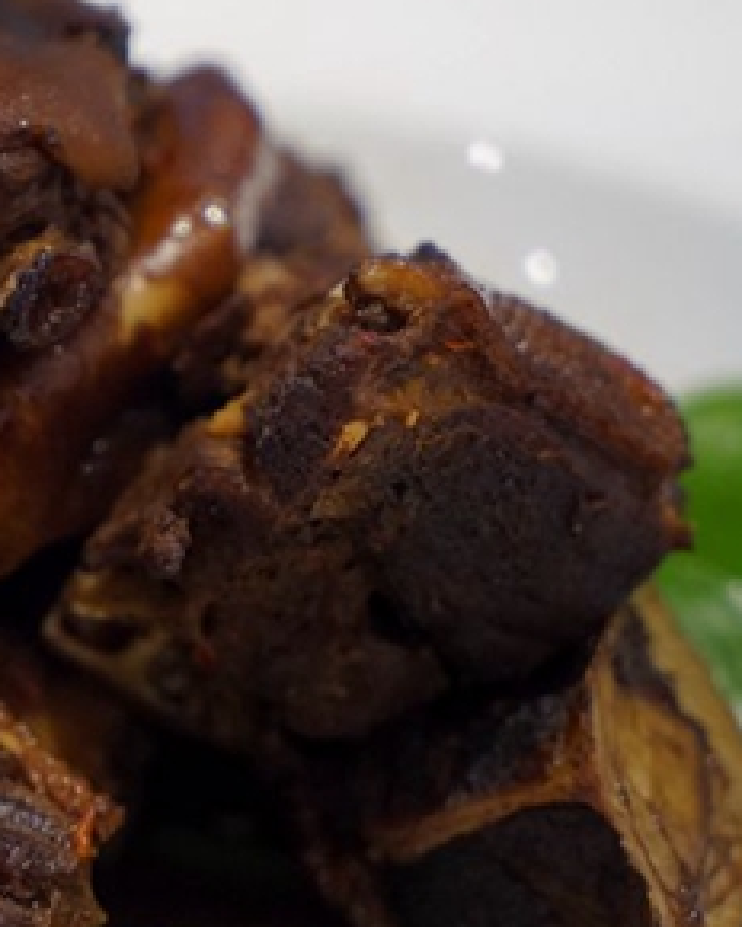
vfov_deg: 12.5
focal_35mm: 154
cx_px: -67
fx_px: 4227
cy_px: 448
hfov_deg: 9.9
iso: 800
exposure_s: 1/160
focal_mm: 70
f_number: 4
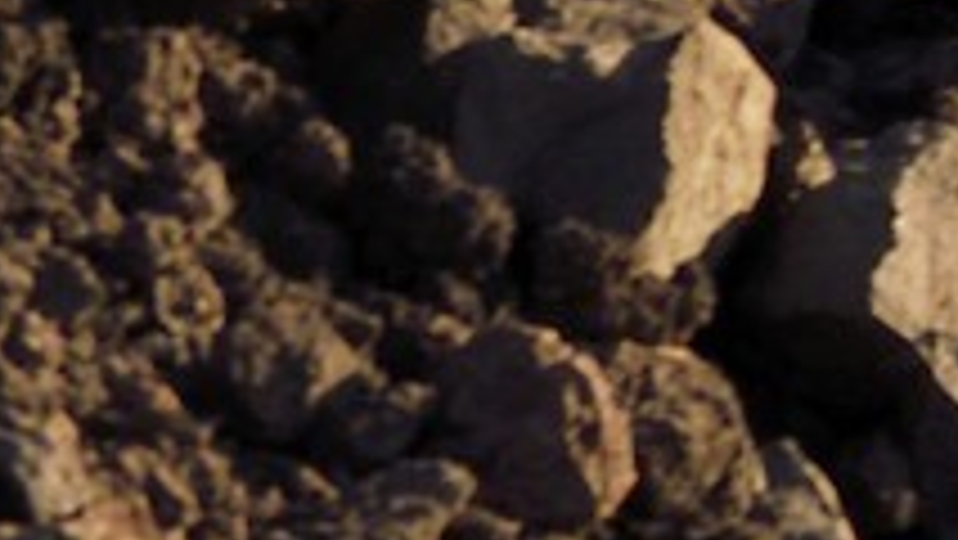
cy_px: -1260
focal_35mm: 354
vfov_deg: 3.3
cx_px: 3535
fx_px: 8996
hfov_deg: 5.5
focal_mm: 45
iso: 200
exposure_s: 1/160
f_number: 10
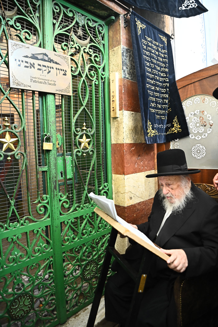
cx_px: 109
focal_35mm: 24
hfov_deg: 53.1
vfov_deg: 73.8
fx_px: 218
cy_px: 164
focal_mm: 24
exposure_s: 1/125
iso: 2500
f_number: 2.8
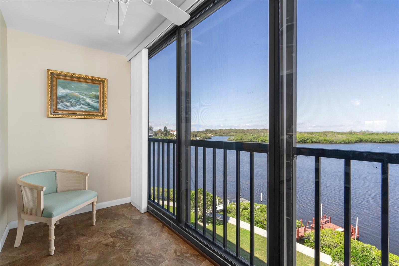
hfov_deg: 93.3
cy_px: 133
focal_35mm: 17
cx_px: 200
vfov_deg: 70.4
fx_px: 188
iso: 320
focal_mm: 17
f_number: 8
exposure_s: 1/25
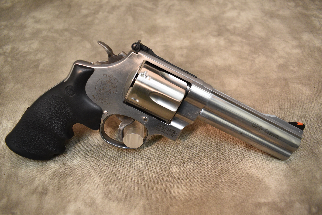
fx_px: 242
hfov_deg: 67.3
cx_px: 161
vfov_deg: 48.0
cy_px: 108
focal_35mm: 27
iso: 800
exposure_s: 1/60
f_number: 5
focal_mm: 18
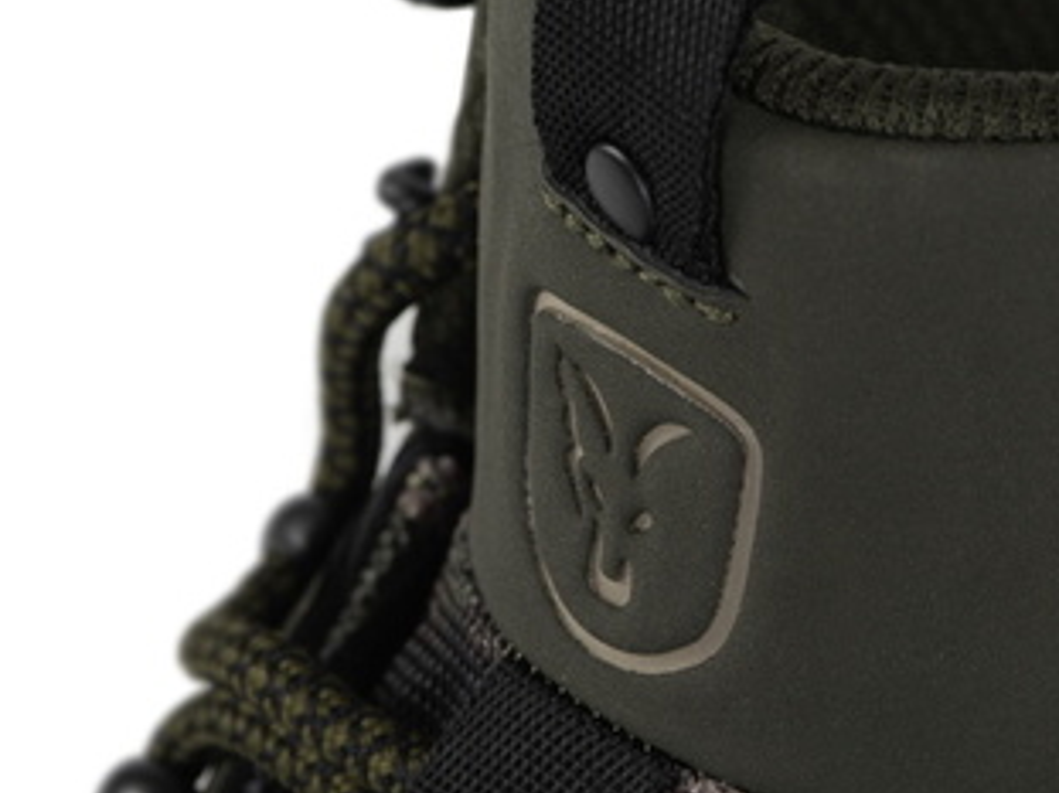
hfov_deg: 10.1
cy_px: 534
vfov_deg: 7.6
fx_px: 5963
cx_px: 678
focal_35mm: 195
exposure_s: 1/160
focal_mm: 105
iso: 100
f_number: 20
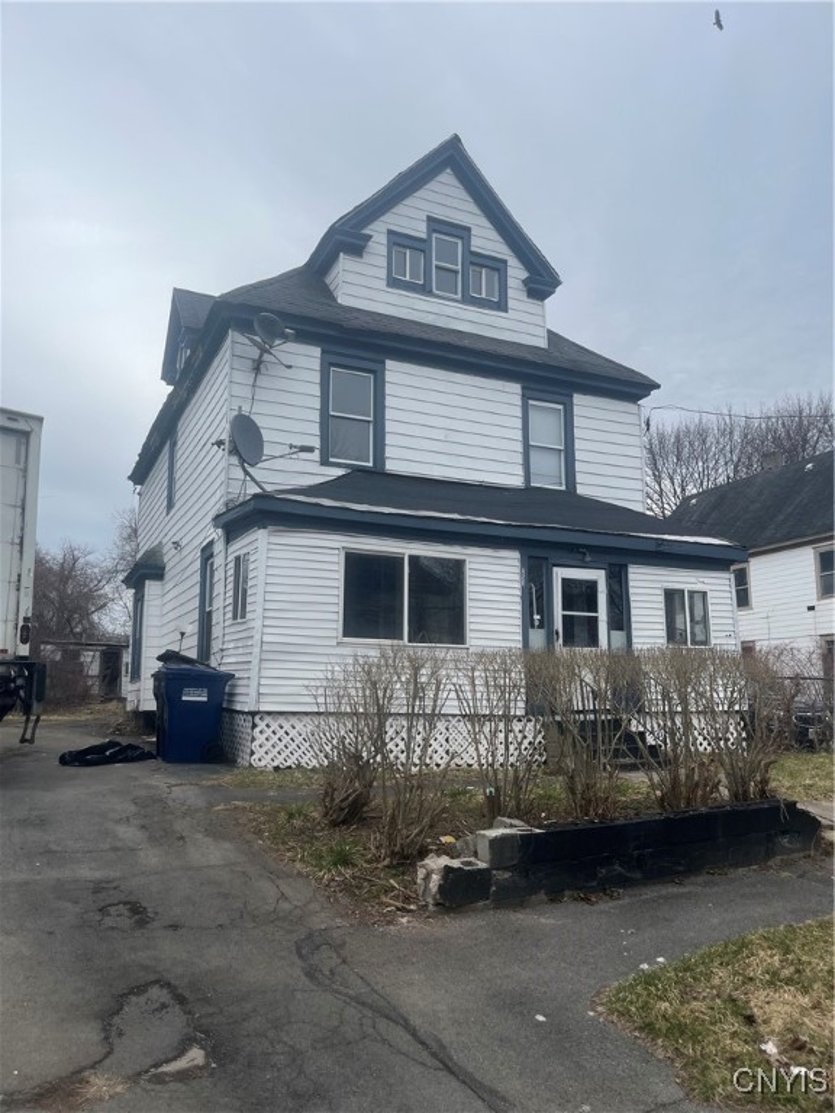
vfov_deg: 67.3
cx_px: 418
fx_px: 836
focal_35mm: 26
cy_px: 556
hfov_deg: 53.1
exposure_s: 1/1647
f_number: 1.6
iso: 50
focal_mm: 5.1
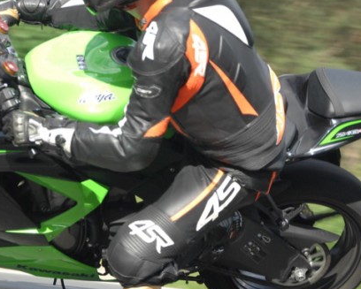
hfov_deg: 9.8
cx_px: 114
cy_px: 112
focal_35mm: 196
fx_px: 2096
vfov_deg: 7.9
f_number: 5.3
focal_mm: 62
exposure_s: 1/400
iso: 450
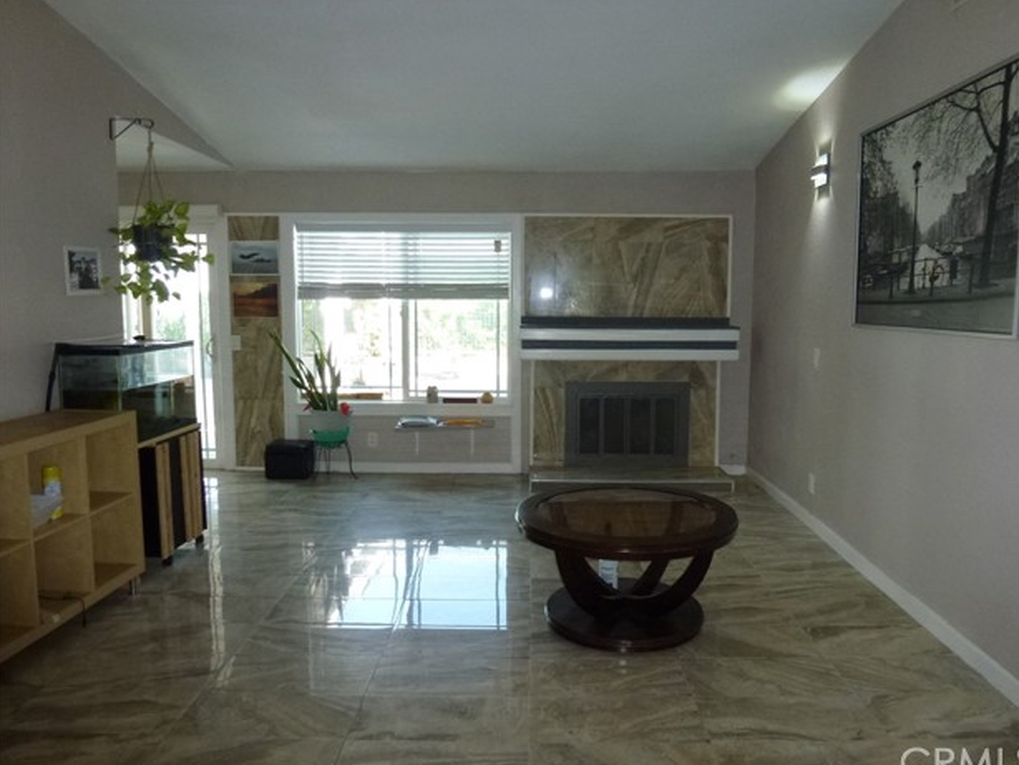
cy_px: 388
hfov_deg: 69.3
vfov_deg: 54.9
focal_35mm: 25
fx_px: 736
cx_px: 528
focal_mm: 4.3
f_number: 3.3
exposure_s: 1/60
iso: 320
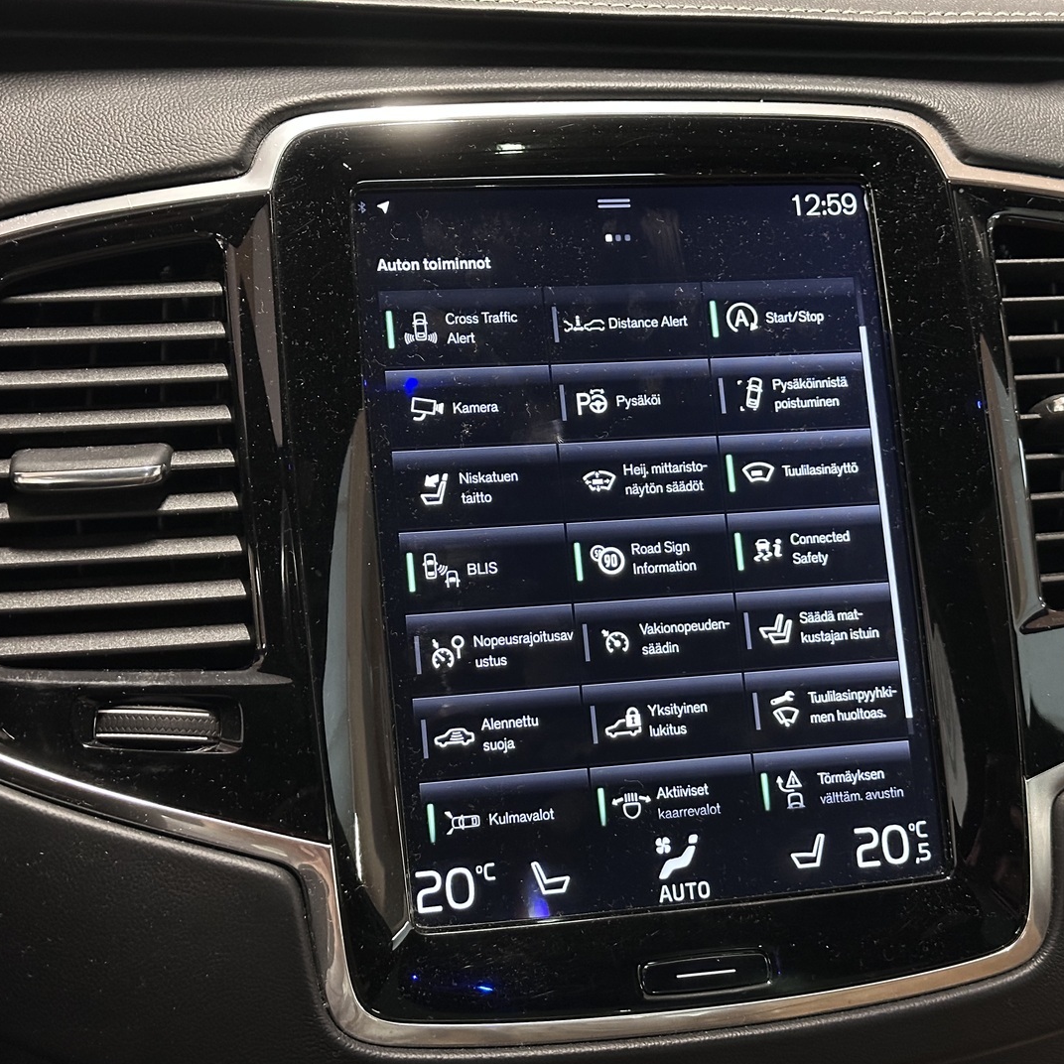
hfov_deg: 30.0
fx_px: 1982
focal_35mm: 57
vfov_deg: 30.0
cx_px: 597
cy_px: 535
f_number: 1.78
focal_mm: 6.86
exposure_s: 1/28
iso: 640
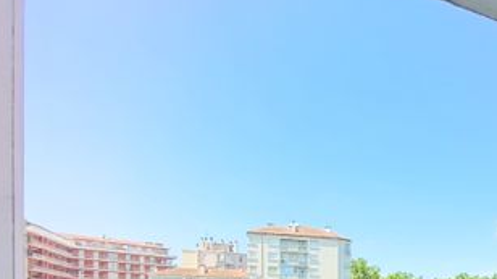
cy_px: 312
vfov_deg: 30.7
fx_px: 448
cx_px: 460
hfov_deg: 50.5
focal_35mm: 34
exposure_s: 1/100
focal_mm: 1.65
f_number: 2.2
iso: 53
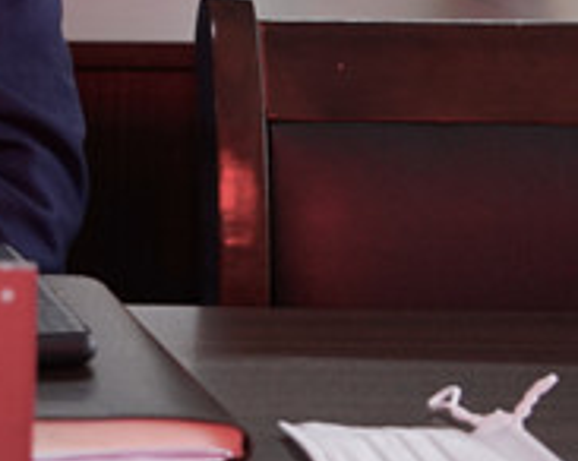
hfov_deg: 16.0
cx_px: -284
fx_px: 1880
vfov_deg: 13.5
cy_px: -137
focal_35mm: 110
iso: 3200
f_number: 4
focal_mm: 33
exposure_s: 1/100
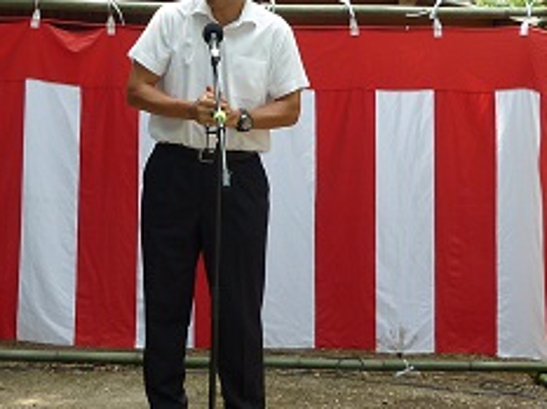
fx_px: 1830
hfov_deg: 17.0
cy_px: 95
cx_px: 227
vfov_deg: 12.7
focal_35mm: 116
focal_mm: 6.9
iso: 80
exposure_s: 1/160
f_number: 3
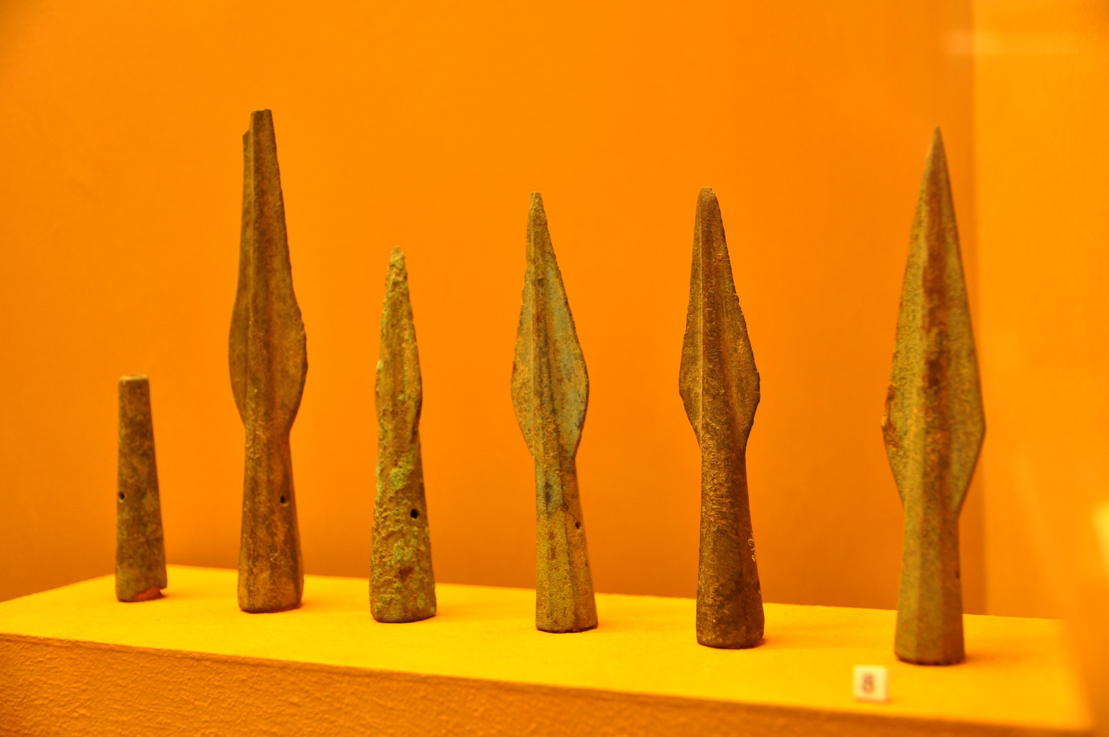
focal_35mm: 44
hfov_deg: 45.0
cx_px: 554
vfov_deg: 30.8
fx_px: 1339
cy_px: 368
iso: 450
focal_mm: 29
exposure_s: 1/30
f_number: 2.8
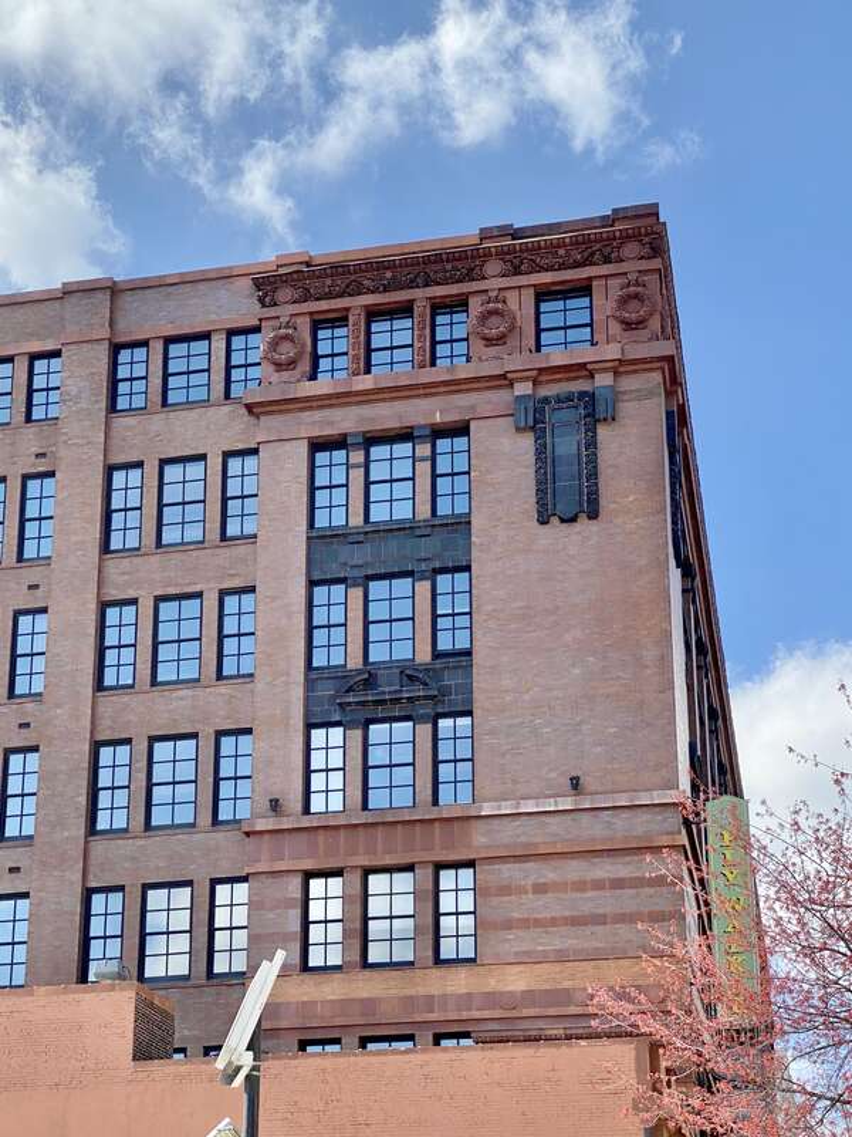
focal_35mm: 52
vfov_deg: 36.8
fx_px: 1706
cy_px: 568
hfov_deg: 28.0
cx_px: 426
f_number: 2
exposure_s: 1/1712
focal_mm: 6
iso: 20
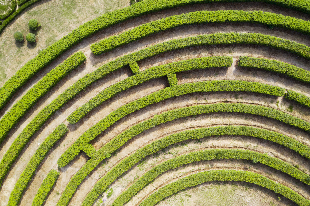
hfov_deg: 65.5
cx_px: 155
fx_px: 241
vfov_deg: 46.4
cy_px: 103
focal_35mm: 28
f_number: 11
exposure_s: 1/100
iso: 100
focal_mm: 10.3
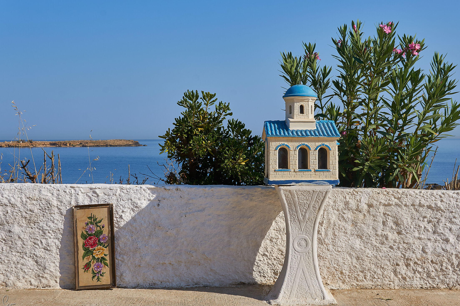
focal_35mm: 49
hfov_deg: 40.3
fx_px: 626
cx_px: 244
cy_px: 157
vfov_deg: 27.5
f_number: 11
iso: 100
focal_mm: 30
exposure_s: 1/250
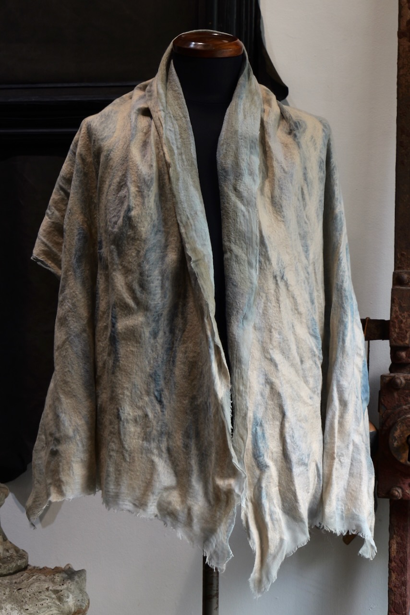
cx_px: 205
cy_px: 308
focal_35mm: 60
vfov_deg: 33.4
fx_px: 1024
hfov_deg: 22.6
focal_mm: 60
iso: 800
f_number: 5.6
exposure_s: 1/60
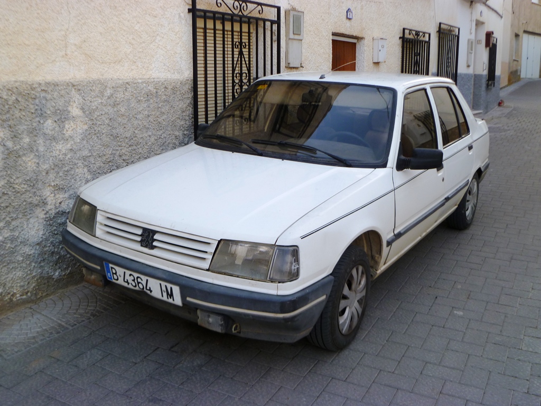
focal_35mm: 32
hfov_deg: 56.8
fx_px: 500
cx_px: 270
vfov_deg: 44.2
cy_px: 203
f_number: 3.5
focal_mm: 5.7
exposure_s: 1/80
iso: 80
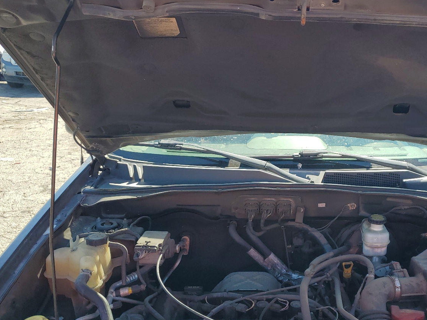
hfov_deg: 49.2
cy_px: 180
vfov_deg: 38.6
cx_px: 288
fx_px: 456
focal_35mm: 37
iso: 50
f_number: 1.5
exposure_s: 1/909
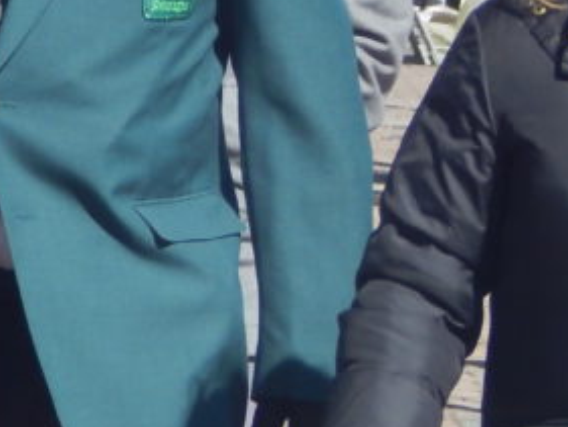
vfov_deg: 2.0
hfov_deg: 2.6
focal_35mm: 761
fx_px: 12492
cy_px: 81
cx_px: -182
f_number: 5.4
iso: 125
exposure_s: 1/400
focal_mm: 37.1
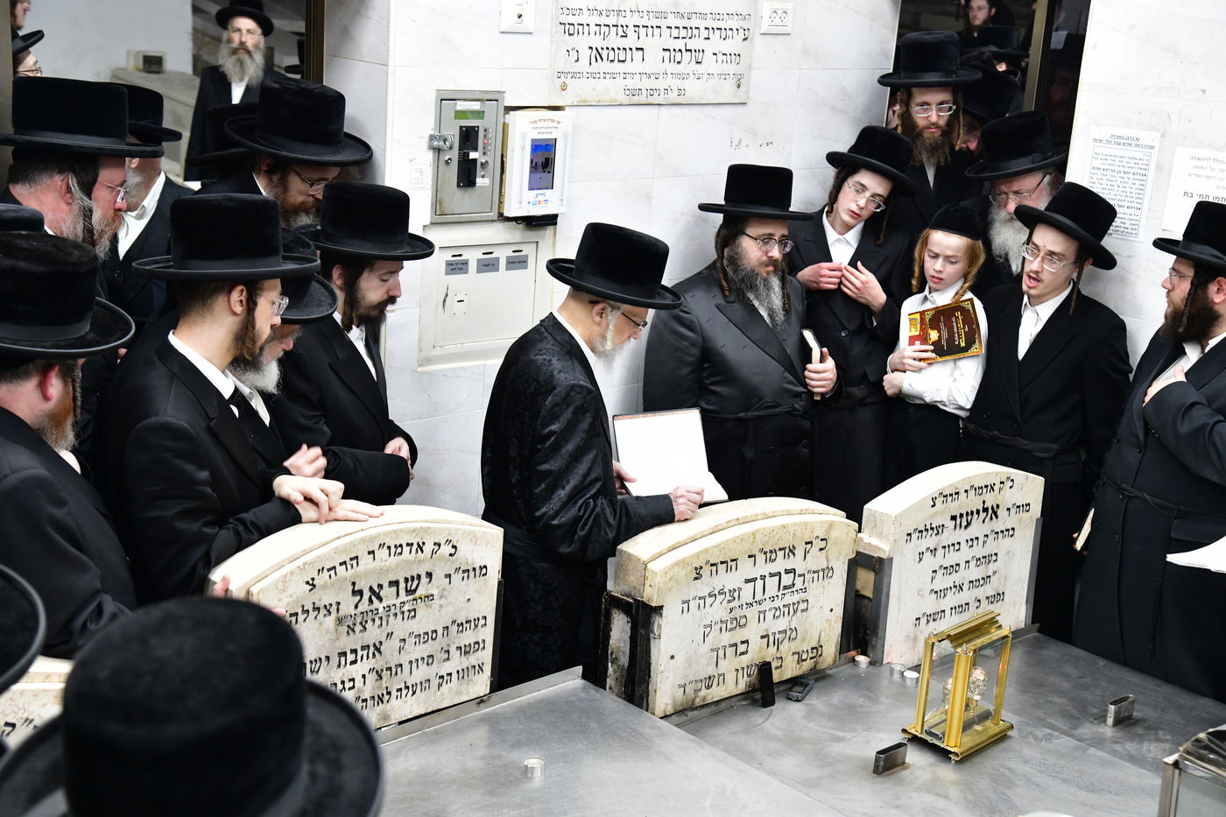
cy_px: 408
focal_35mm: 52
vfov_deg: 26.0
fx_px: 1771
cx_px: 613
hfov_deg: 38.2
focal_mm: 52
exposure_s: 1/100
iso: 3200
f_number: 5.6
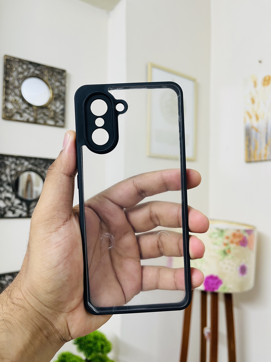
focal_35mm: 26
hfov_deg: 53.1
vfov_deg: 67.3
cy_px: 181
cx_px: 136
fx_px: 271
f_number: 1.6
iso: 80
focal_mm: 5.1
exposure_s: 1/50
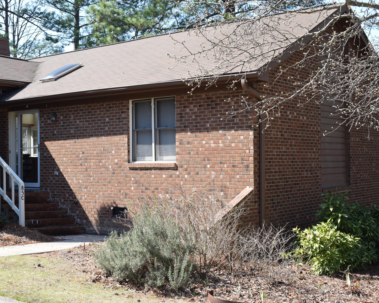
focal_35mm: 53
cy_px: 151
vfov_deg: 28.8
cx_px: 172
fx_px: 590
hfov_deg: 35.6
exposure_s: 1/250
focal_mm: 31
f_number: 8
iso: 280
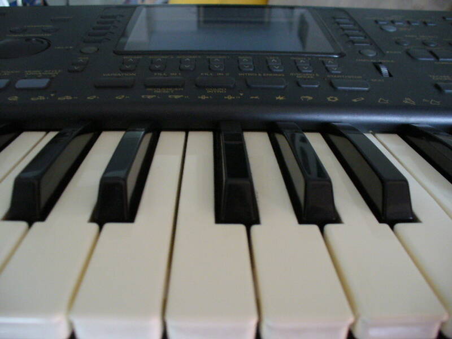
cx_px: 226
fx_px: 483
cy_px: 170
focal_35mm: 37
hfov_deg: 50.1
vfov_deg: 38.7
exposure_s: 1/20
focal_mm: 6.1
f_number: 2.8
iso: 200
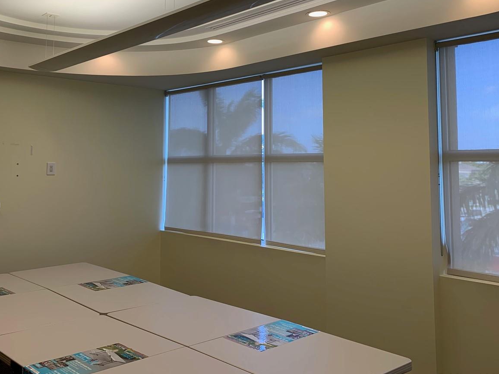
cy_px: 129
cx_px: 231
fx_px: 519
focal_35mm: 36
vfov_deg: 39.3
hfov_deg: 51.3
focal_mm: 4.25
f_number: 1.8
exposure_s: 1/128
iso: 25
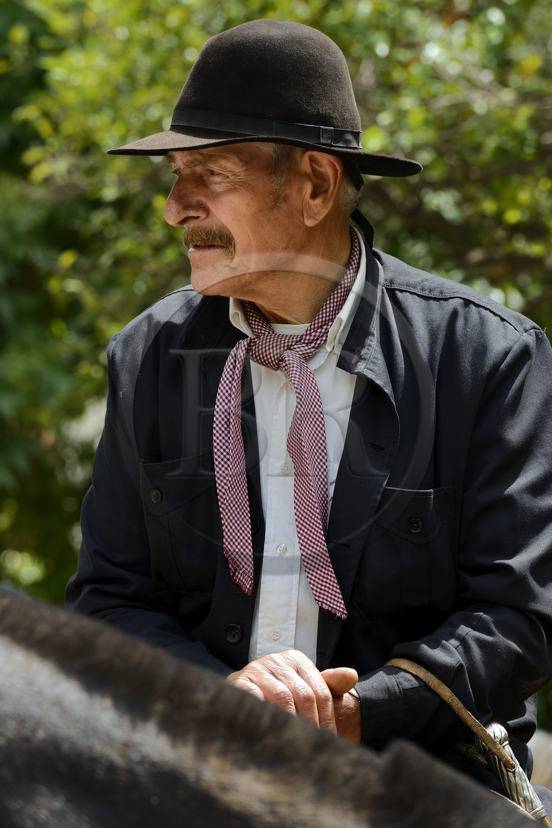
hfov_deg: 6.9
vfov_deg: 10.3
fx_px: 4602
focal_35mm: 200
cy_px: 414
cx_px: 276
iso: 400
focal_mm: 200
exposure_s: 1/200
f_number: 9
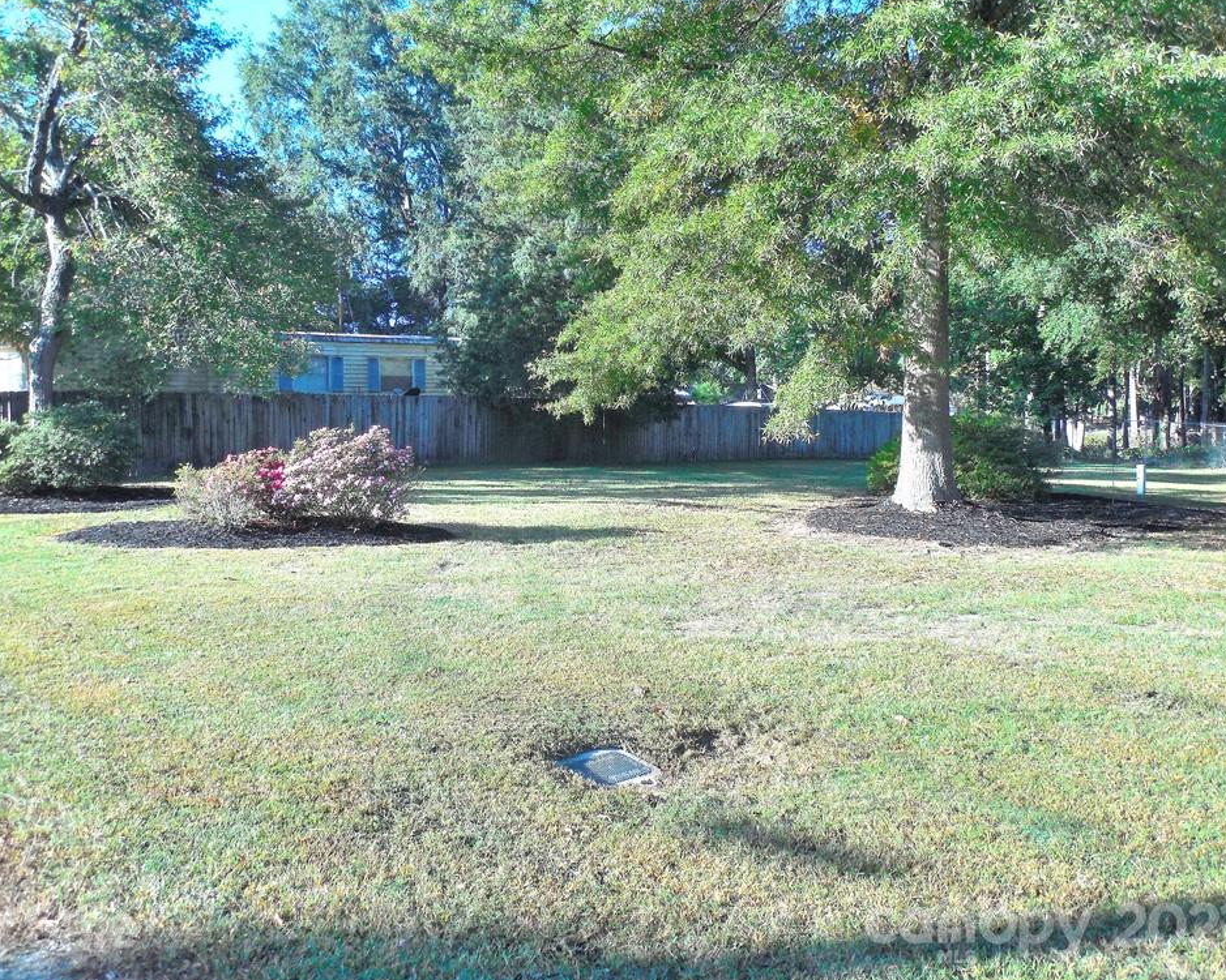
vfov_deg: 44.5
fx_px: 1197
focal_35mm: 33
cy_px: 488
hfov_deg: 54.2
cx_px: 584
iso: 125
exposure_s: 1/400
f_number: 3.6
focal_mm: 5.6
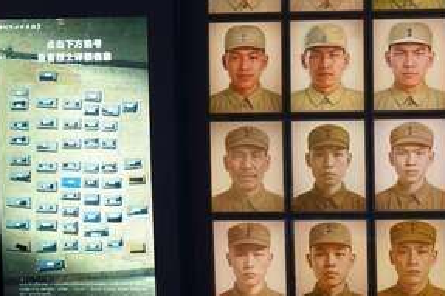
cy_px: 201
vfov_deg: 20.2
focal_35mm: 67
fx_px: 828
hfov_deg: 25.8
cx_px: 577
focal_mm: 24
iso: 1600
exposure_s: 1/100
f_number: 2.8
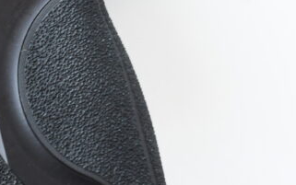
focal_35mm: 183
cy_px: 3
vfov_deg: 7.2
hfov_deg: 10.9
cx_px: -183
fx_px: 1477
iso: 1250
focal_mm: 36
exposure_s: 1/20
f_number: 11
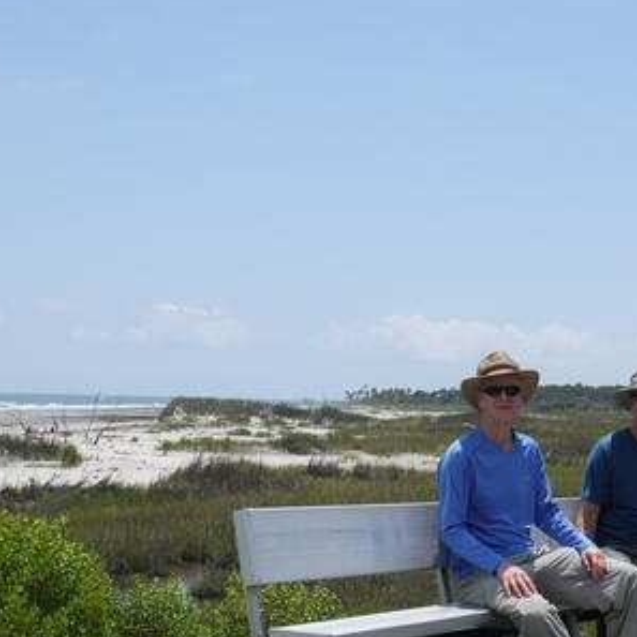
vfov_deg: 22.9
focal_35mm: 75
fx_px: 1561
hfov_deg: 22.6
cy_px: 455
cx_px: 538
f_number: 10
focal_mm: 21
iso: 100
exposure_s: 1/320
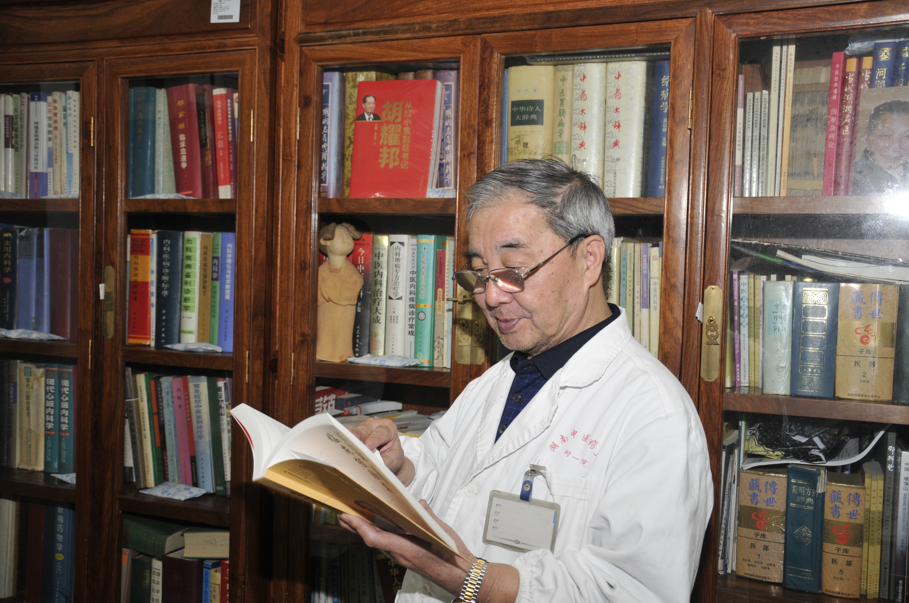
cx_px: 454
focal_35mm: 39
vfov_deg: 34.1
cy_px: 302
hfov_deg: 49.6
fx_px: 984
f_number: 4
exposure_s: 1/40
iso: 400
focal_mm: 26
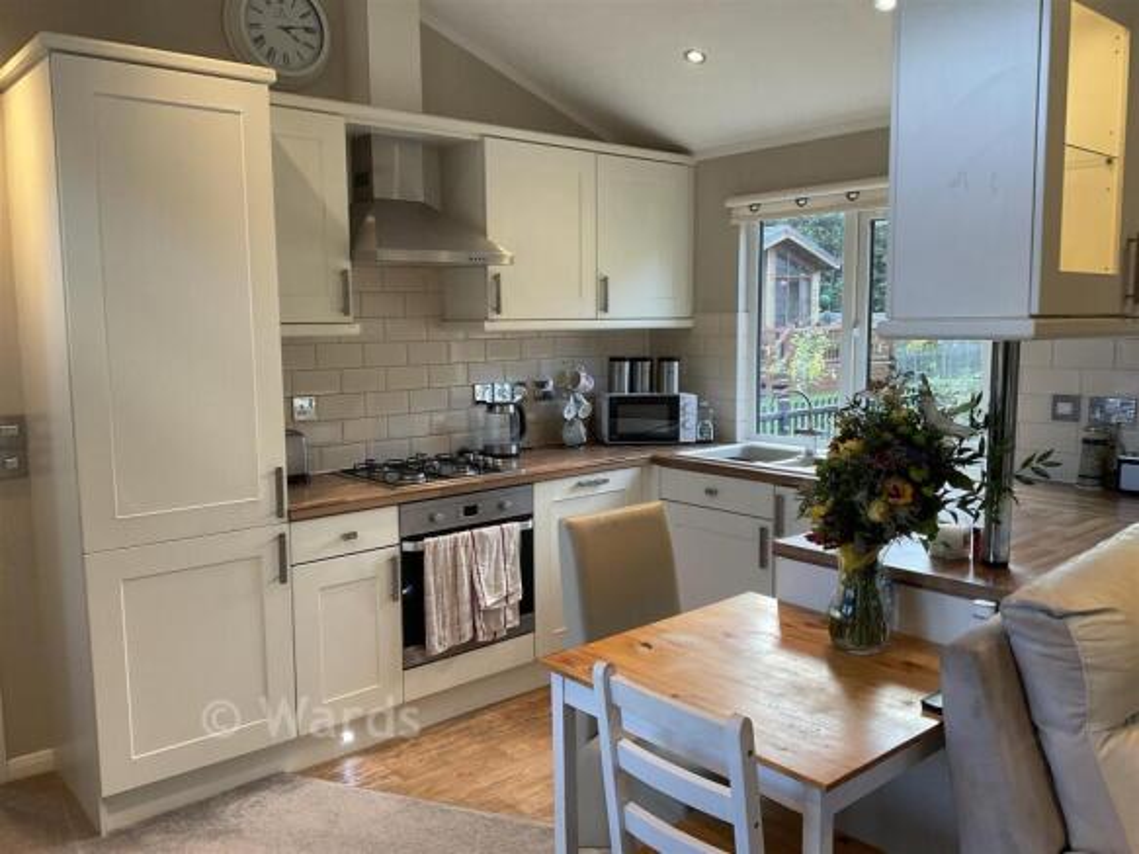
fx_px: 954
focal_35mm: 29
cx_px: 570
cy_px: 427
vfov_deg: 48.2
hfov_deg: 61.7
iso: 40
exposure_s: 1/50
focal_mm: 3
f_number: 1.8
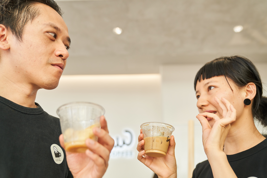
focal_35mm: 34
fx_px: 252
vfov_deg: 38.9
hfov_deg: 55.8
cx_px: 134
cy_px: 89
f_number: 2.8
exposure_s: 1/400
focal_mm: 34
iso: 400
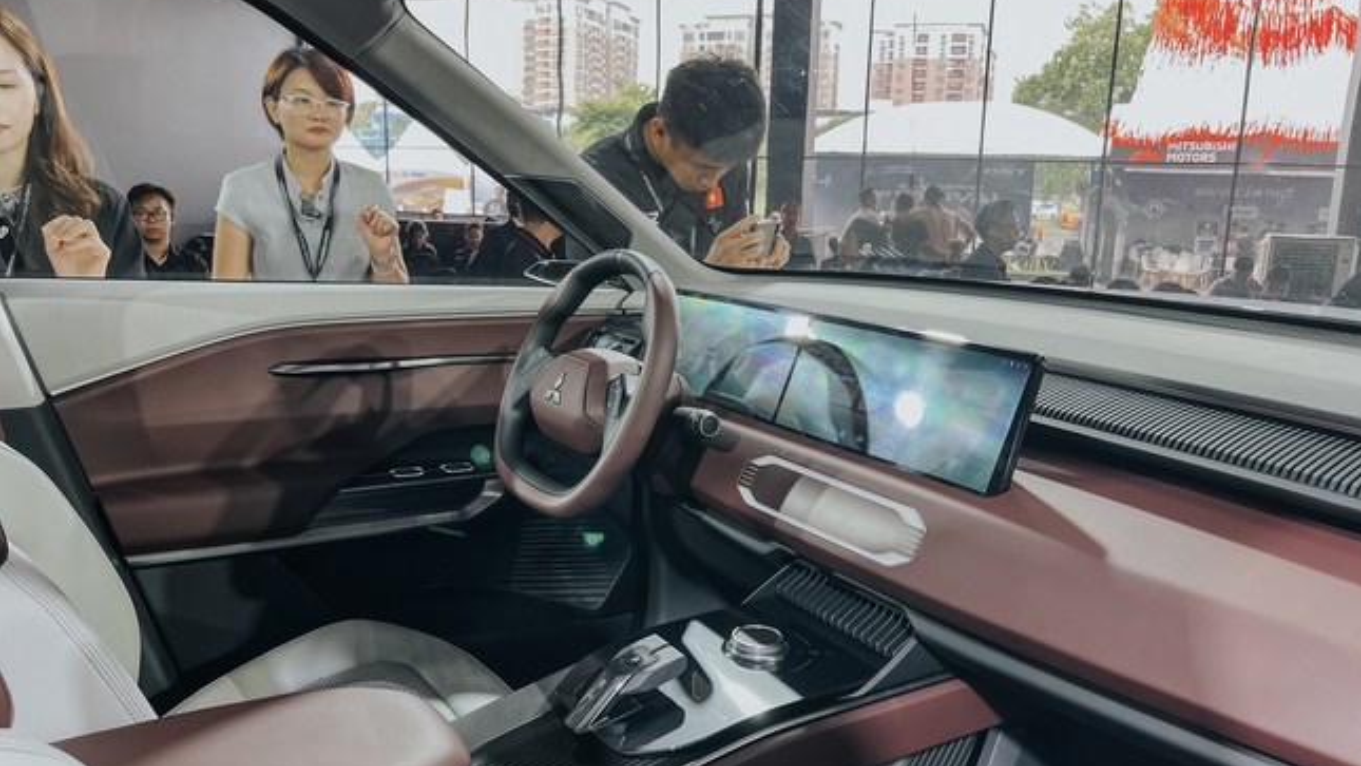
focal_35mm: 29
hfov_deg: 66.1
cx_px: 694
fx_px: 1047
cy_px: 423
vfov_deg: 40.1
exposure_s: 1/120
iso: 50
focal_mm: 5.7
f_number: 1.5
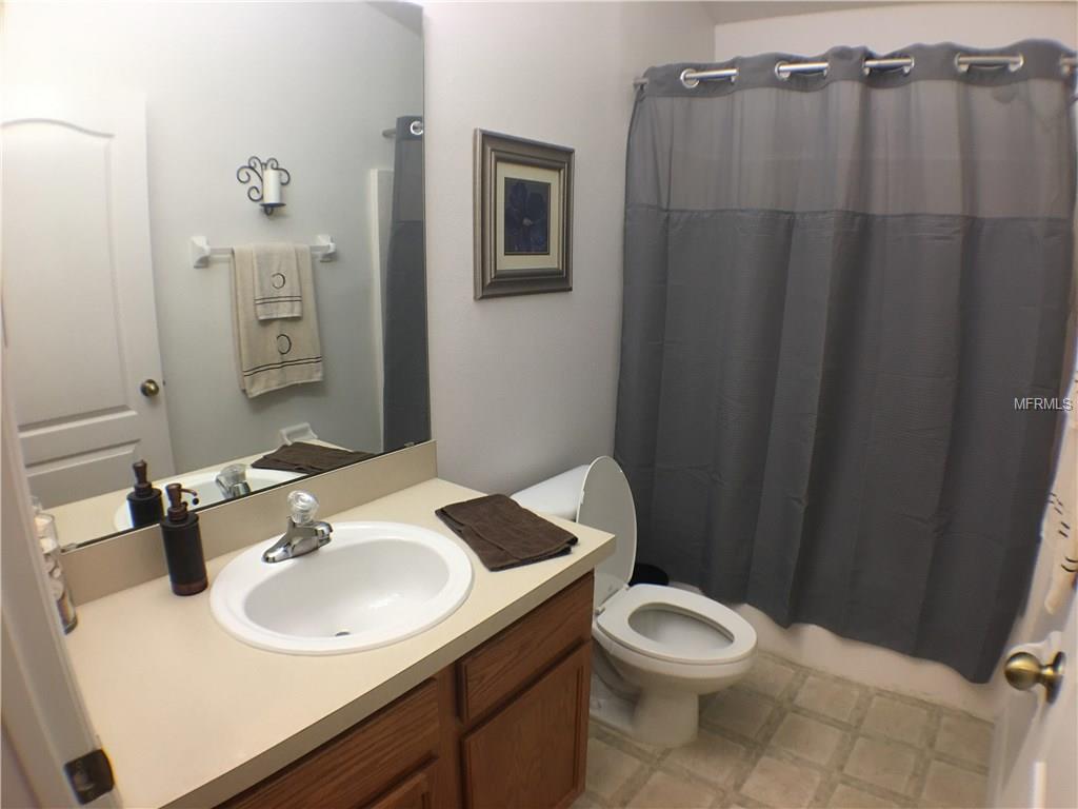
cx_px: 539
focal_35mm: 29
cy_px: 404
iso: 50
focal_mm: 4.15
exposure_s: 1/15
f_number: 2.2
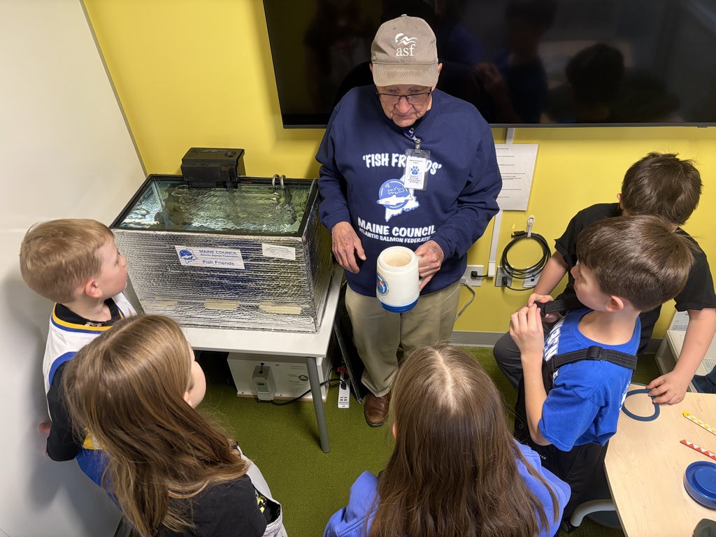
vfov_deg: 53.1
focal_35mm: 26
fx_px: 538
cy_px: 268
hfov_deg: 67.3
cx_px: 358
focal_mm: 5.96
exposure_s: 1/60
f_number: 1.6
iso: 160
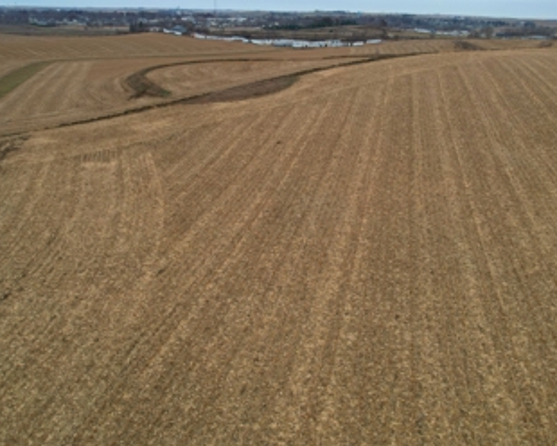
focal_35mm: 30
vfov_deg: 48.4
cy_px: 198
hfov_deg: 58.7
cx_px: 295
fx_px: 495
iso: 100
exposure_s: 1/800
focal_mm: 8.38
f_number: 2.8
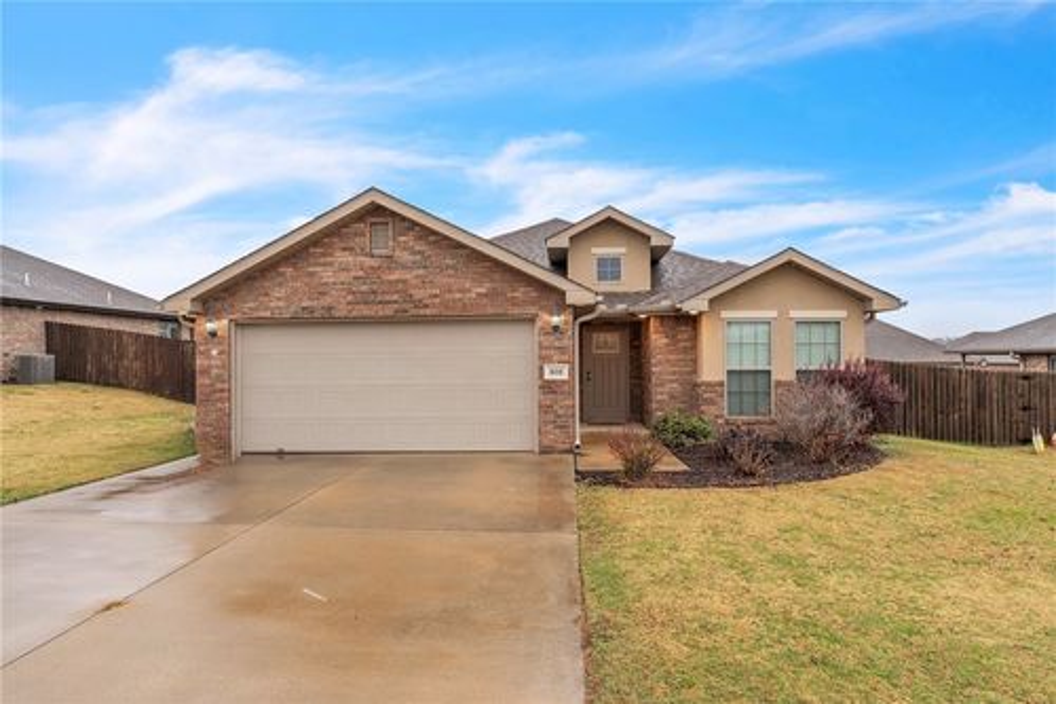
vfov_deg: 57.9
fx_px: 636
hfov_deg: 79.4
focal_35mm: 22
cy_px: 352
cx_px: 528
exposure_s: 1/60
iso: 100
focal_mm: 21.7
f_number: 4
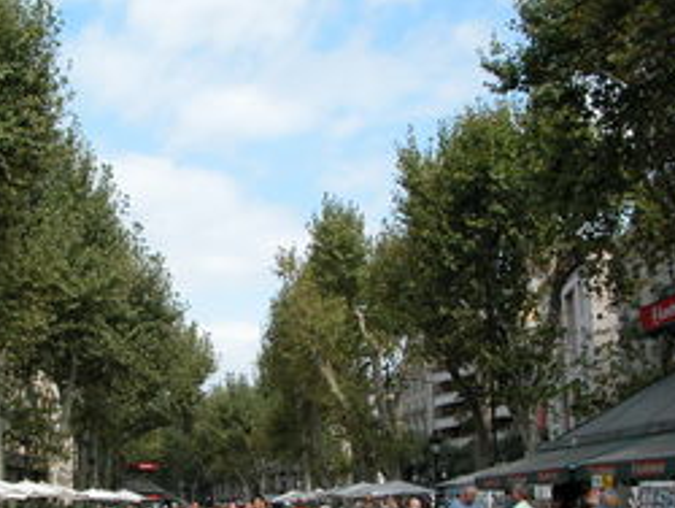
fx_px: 1093
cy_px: 359
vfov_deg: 25.9
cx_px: 170
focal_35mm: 56
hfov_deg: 33.6
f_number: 6.3
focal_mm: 8.9
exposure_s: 1/271
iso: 100
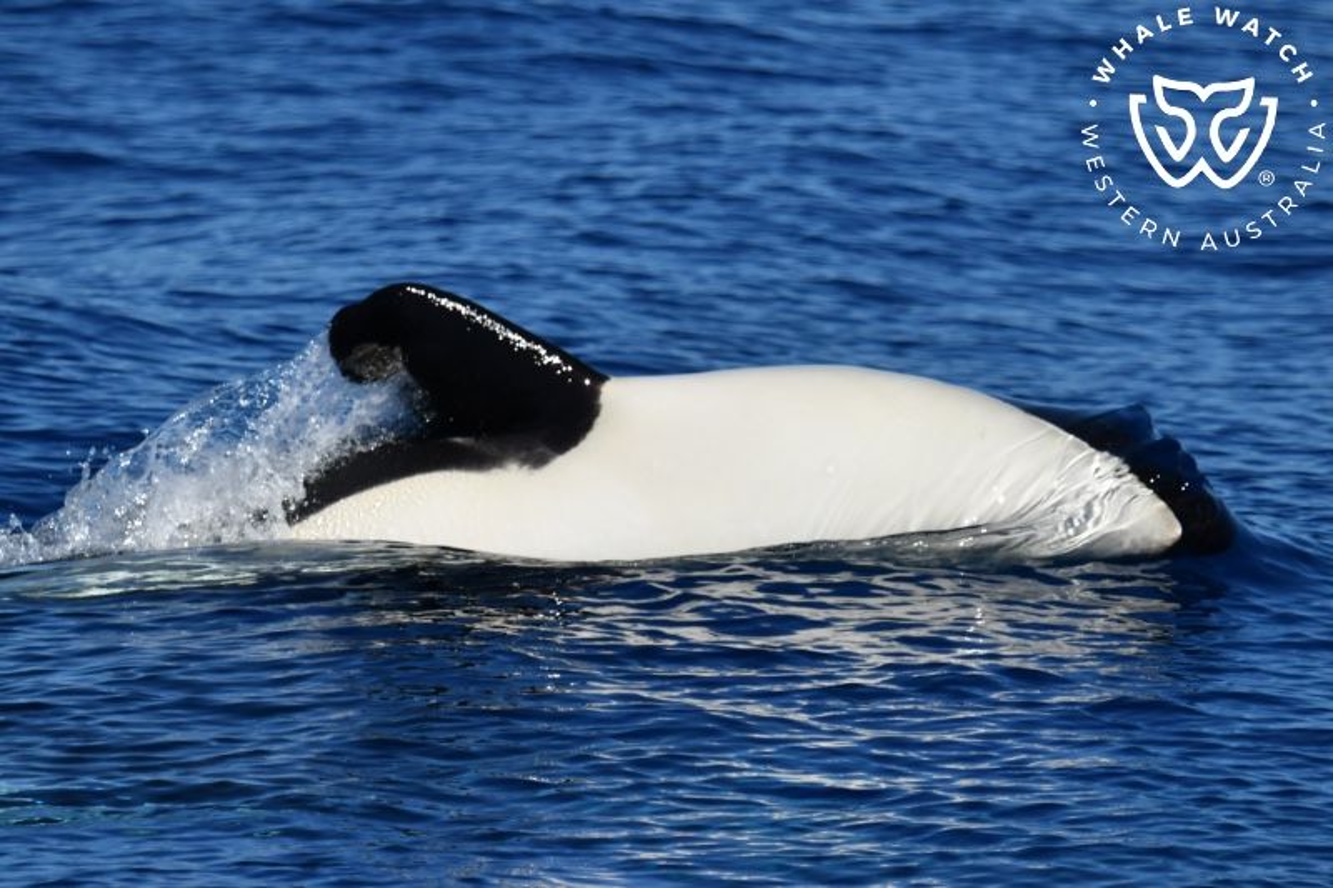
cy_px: 444
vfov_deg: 3.1
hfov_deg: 4.6
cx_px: 666
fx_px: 16658
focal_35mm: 450
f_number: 6
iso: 720
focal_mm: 450
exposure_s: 1/8000
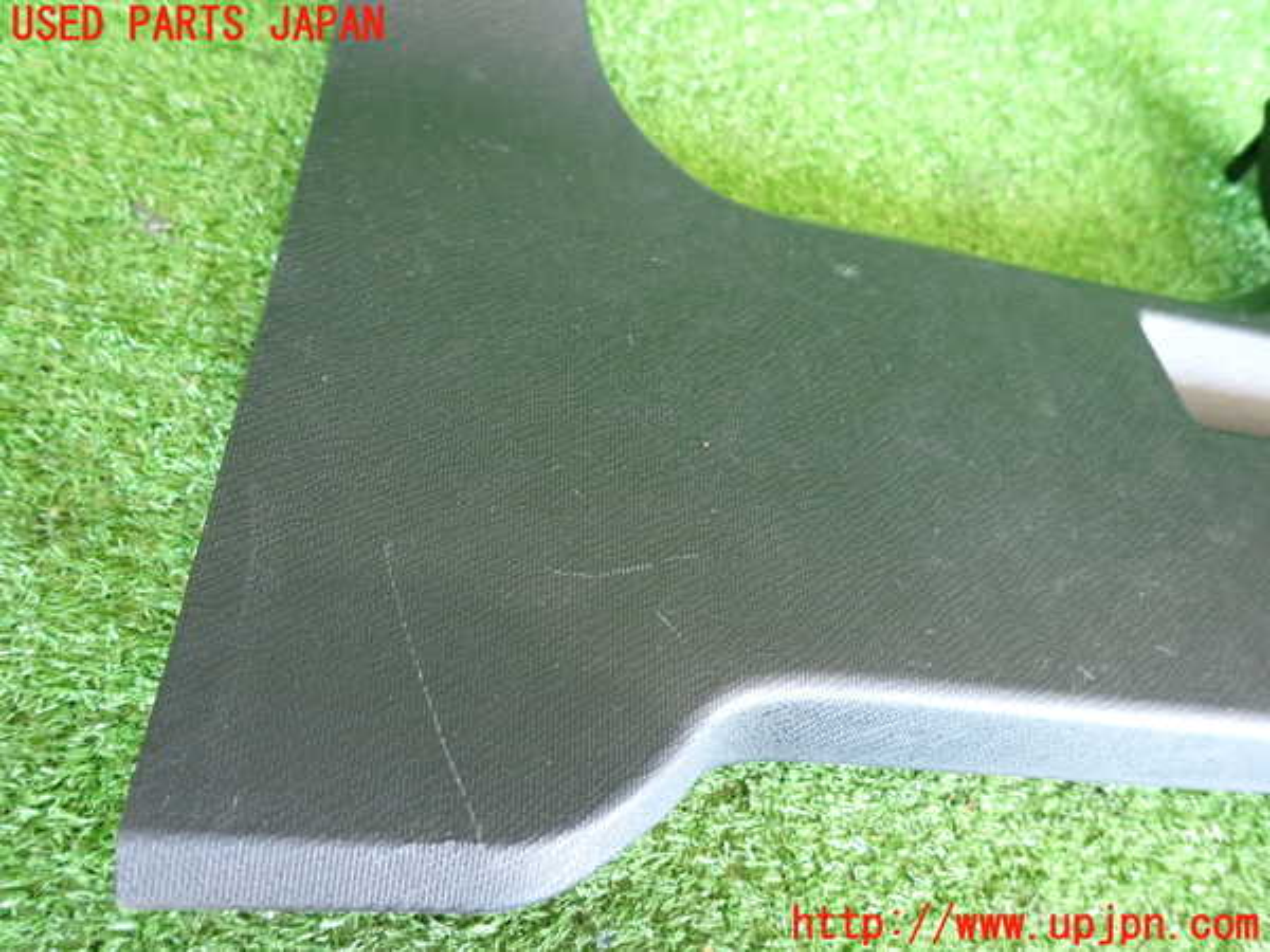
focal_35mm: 25
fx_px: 917
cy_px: 476
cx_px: 635
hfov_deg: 69.4
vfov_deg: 54.9
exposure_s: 1/30
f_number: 2
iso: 400
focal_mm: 4.5
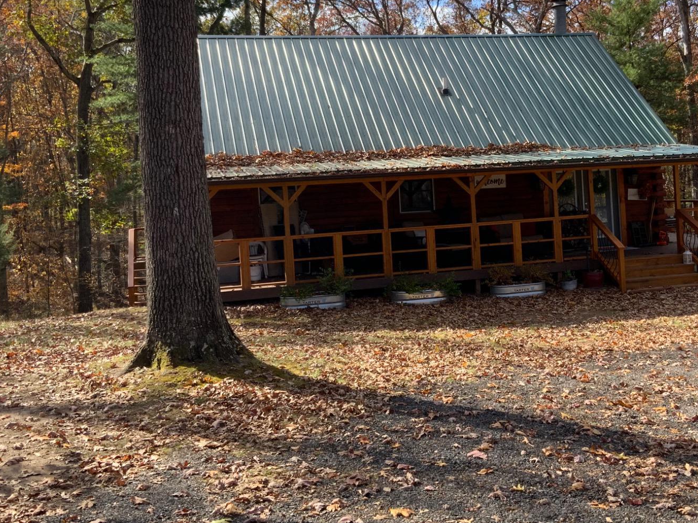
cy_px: 192
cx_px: 429
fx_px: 907
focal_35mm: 45
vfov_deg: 32.0
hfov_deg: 41.8
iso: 16
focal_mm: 3
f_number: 1.8
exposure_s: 1/586
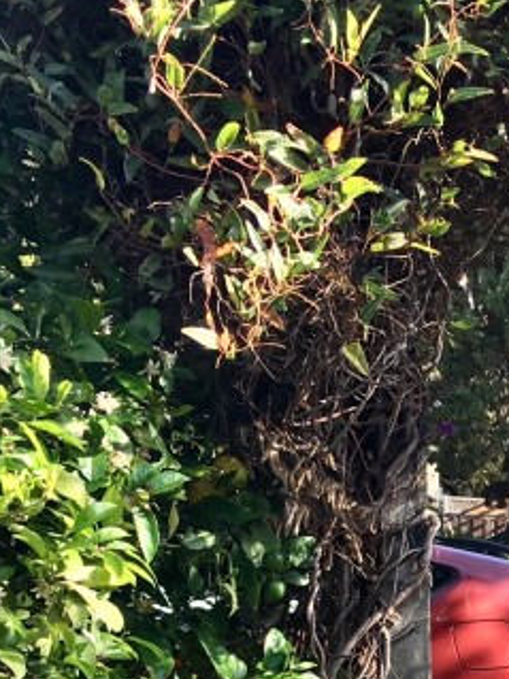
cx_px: 777
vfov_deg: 19.5
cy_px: 879
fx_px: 1825
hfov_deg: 14.7
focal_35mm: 93
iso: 25
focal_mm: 4.15
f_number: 2.2
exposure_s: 1/159
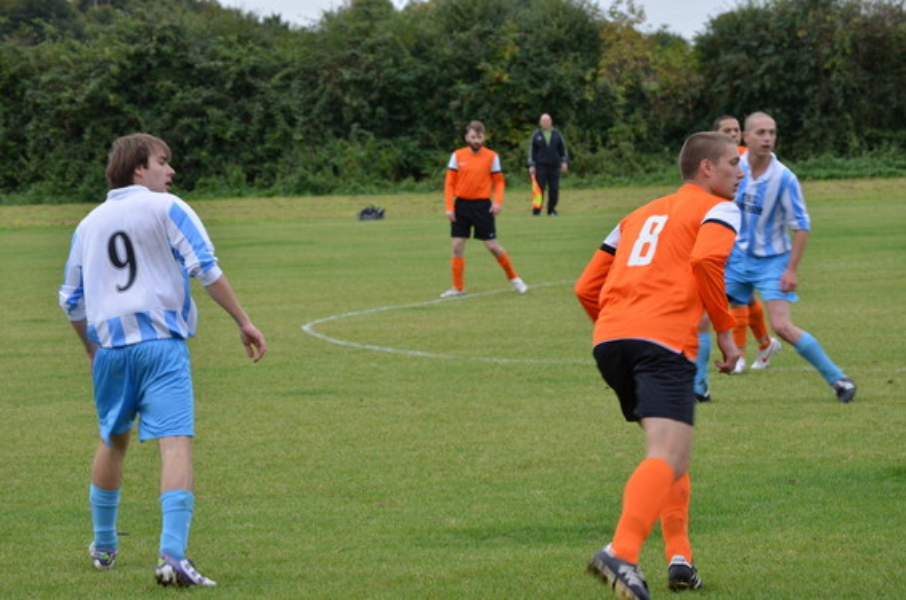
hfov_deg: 13.7
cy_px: 300
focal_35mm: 150
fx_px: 3767
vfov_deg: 9.1
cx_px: 453
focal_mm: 100
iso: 100
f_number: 6.3
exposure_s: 1/125
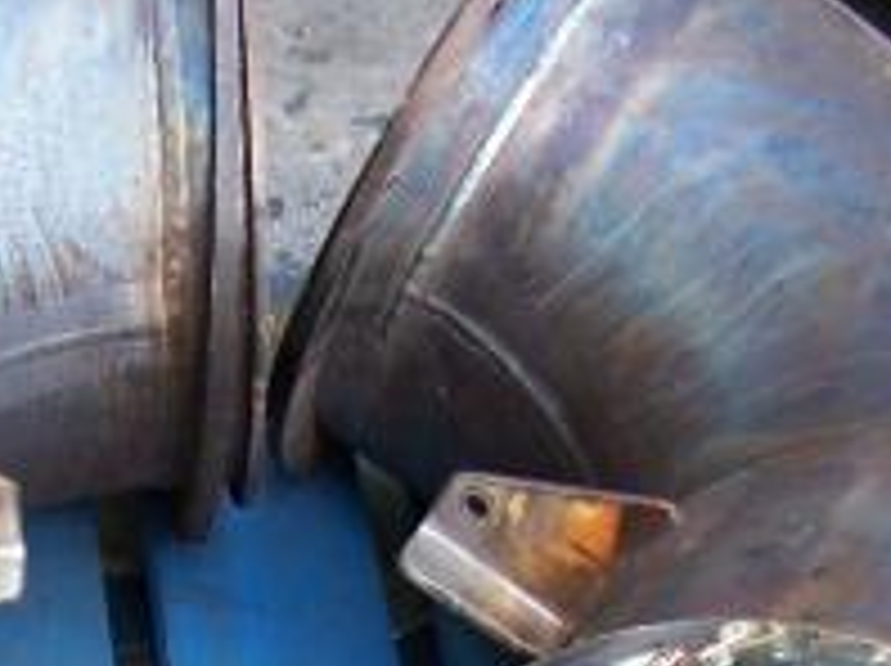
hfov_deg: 15.9
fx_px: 3162
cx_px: 171
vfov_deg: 11.5
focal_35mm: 123
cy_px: 1035
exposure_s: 1/180
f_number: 2.8
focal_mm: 6.3
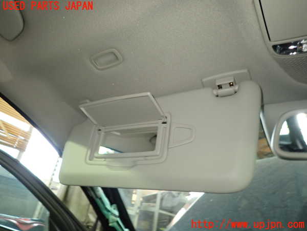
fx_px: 222
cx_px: 154
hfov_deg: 69.4
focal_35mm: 25
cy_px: 116
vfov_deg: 54.9
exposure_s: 1/30
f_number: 2
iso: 400
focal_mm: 4.5
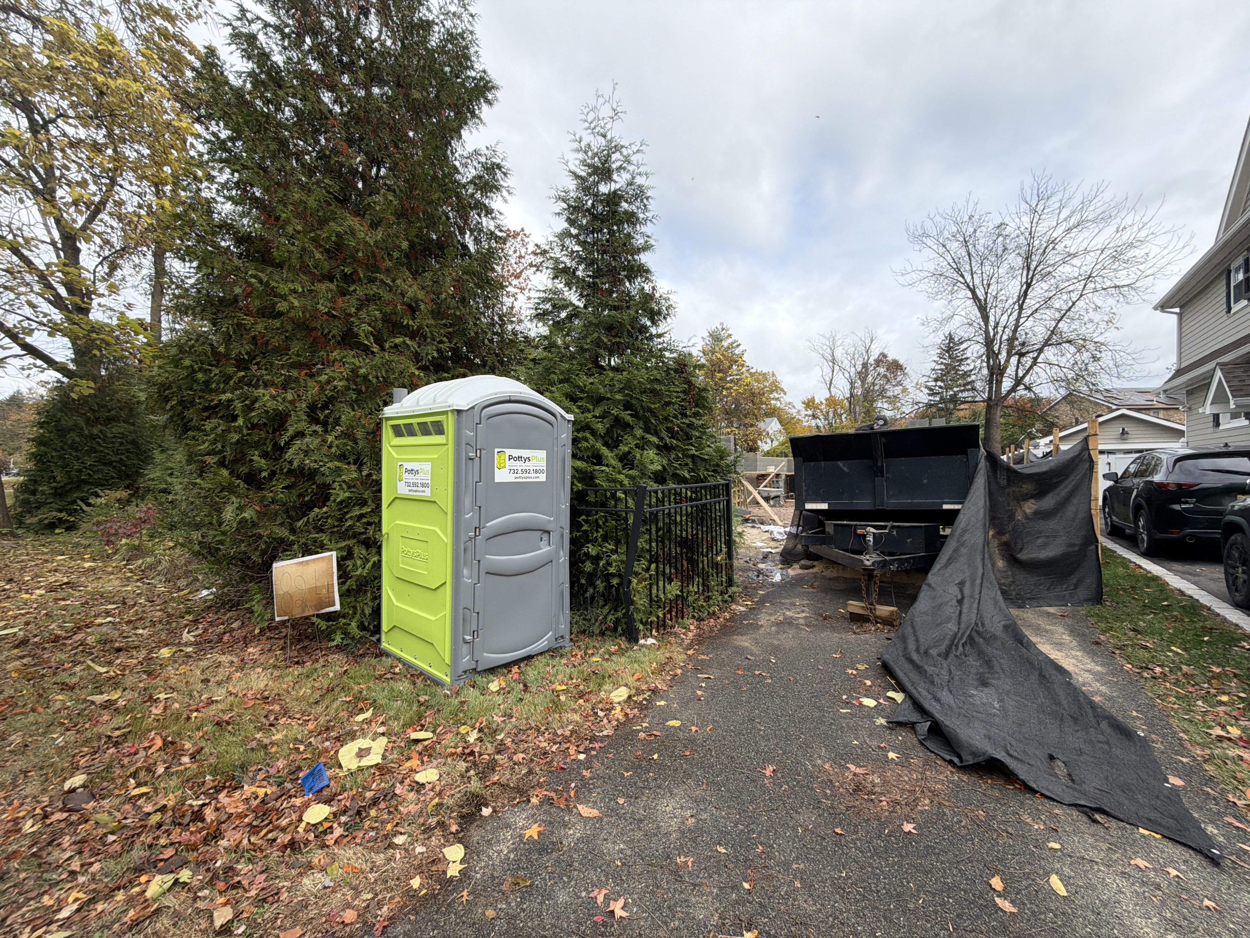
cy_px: 469
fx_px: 506
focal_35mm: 14
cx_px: 625
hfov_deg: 102.1
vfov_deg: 85.7
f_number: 2.2
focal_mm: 2.22
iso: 40
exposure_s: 1/535
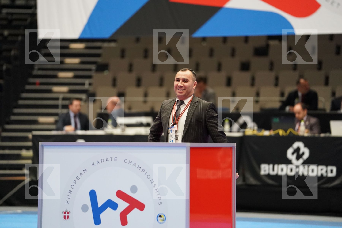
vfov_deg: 6.9
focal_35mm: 200
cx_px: 171
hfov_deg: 10.3
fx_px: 1900
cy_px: 114
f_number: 2.8
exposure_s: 1/1000
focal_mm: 200
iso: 4000
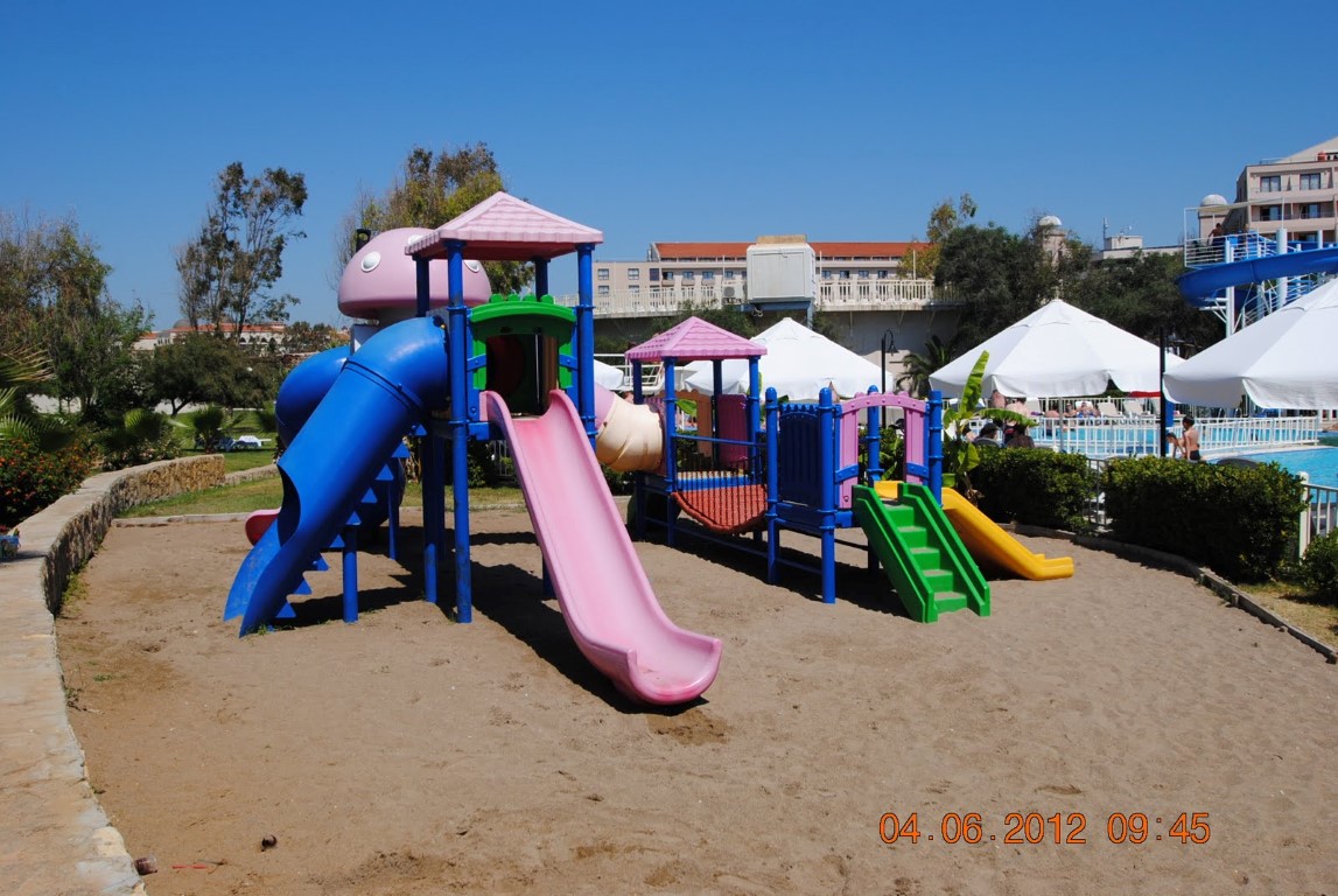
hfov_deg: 59.4
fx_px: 1172
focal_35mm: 32
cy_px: 448
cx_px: 669
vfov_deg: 41.8
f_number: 9
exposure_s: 1/320
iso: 100
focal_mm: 21
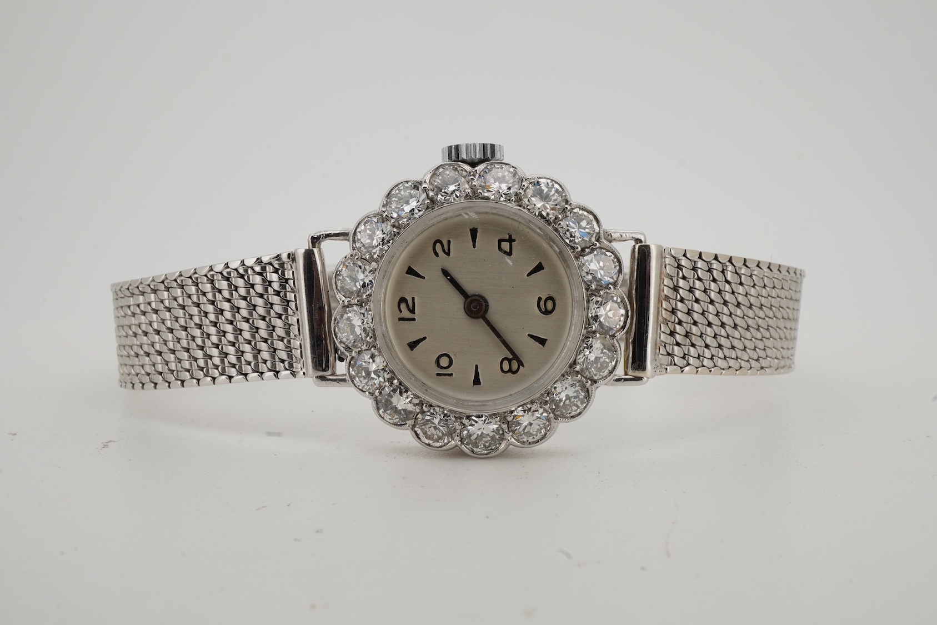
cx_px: 468
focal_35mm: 45
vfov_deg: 29.9
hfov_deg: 43.6
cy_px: 312
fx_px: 1171
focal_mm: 30
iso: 320
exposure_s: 1/125
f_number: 22
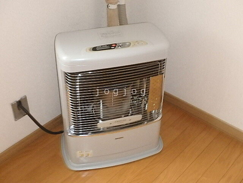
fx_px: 316
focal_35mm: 45
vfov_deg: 32.2
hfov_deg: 42.1
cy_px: 92
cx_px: 122
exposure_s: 1/10
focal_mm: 8.1
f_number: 5.2
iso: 1600
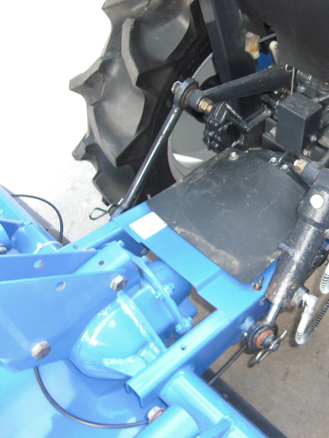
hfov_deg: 35.9
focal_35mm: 38
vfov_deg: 49.0
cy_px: 217
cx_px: 282
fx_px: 482
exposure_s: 1/40
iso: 200
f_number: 2.6
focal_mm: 4.9
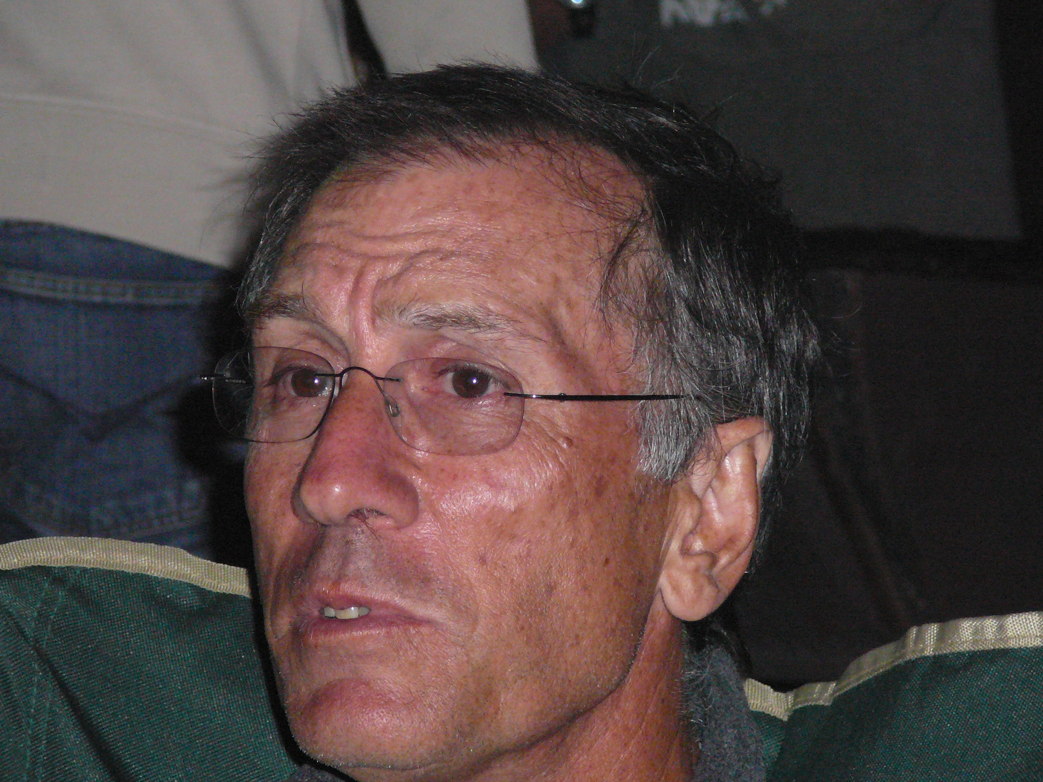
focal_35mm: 204
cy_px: 391
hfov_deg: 9.7
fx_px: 6147
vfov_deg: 7.3
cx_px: 522
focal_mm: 30.3
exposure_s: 1/30
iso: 400
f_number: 4.1
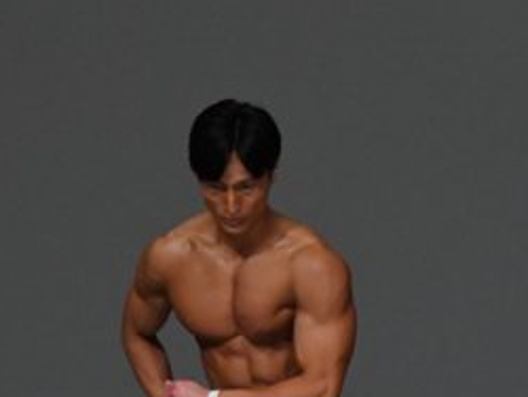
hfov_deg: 2.1
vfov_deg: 1.6
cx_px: 282
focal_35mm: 937
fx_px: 14306
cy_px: 458
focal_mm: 210
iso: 4000
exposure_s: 1/400
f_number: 5.6
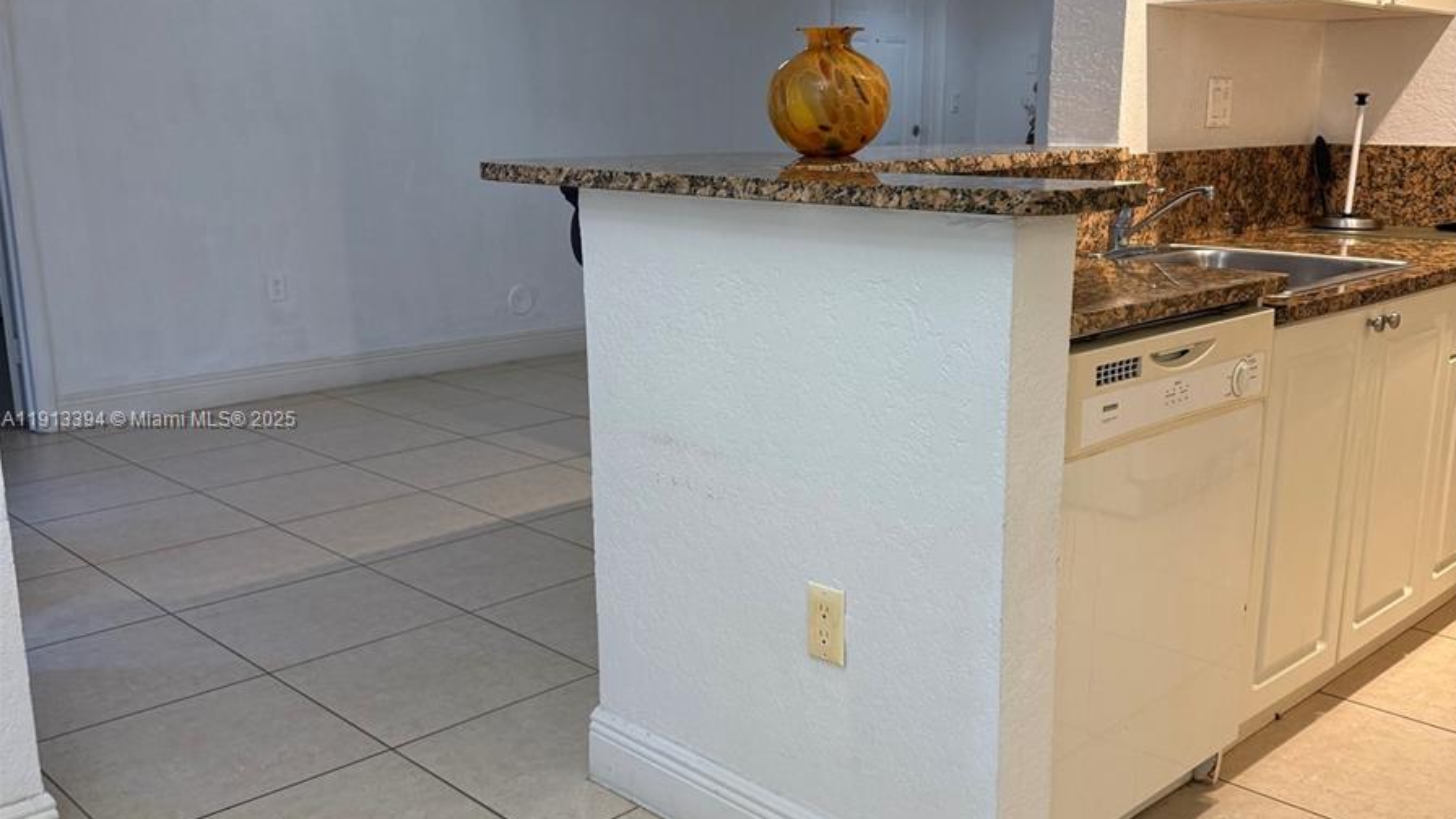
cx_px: 730
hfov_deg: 56.6
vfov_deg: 33.7
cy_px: 421
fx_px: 1351
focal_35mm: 35
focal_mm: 6.76
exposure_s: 1/120
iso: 200
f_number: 1.78
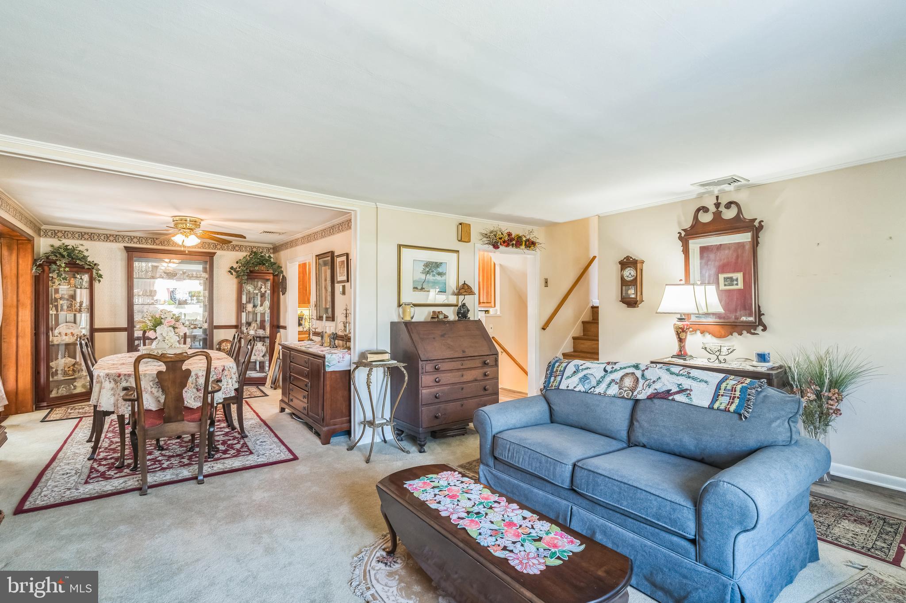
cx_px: 453
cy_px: 302
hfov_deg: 96.8
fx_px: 403
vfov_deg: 73.7
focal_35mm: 16
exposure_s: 1/8
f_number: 6.3
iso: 800
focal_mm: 16
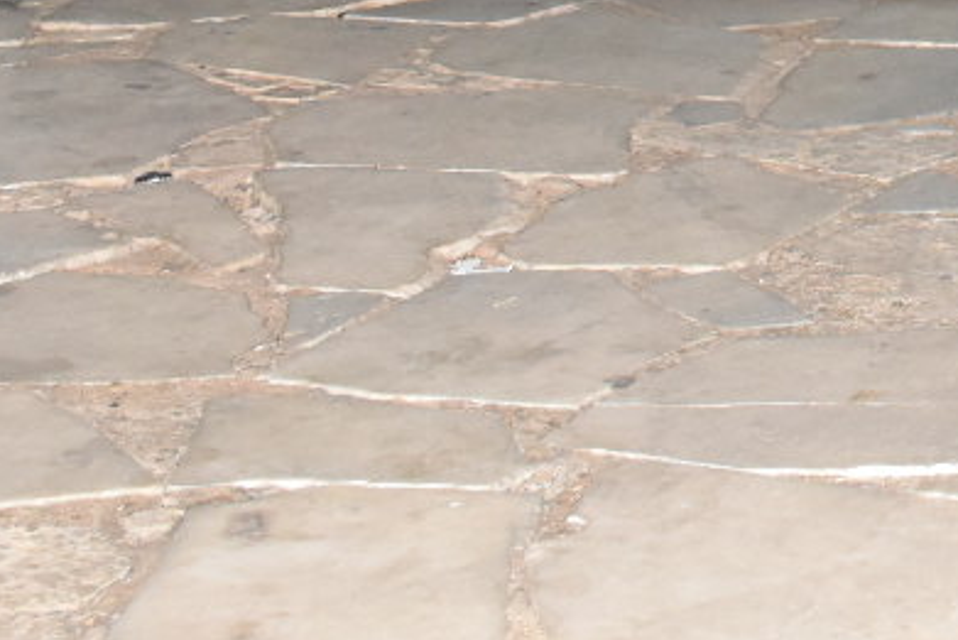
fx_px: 3966
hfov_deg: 12.6
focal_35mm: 149
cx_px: 1725
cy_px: -679
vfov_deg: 8.7
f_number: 6.3
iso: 2500
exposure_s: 1/100
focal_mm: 24
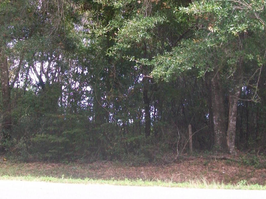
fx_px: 530
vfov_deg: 21.2
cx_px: 125
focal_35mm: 69
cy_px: 60
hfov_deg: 28.2
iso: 64
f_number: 2.7
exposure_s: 1/100
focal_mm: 6
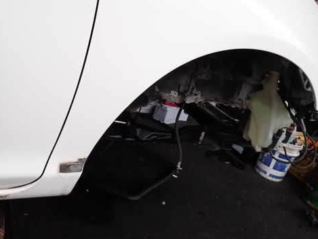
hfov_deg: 56.7
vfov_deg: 44.1
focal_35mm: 32
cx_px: 146
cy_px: 108
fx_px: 294
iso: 100
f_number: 2
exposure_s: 1/200
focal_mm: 4.5
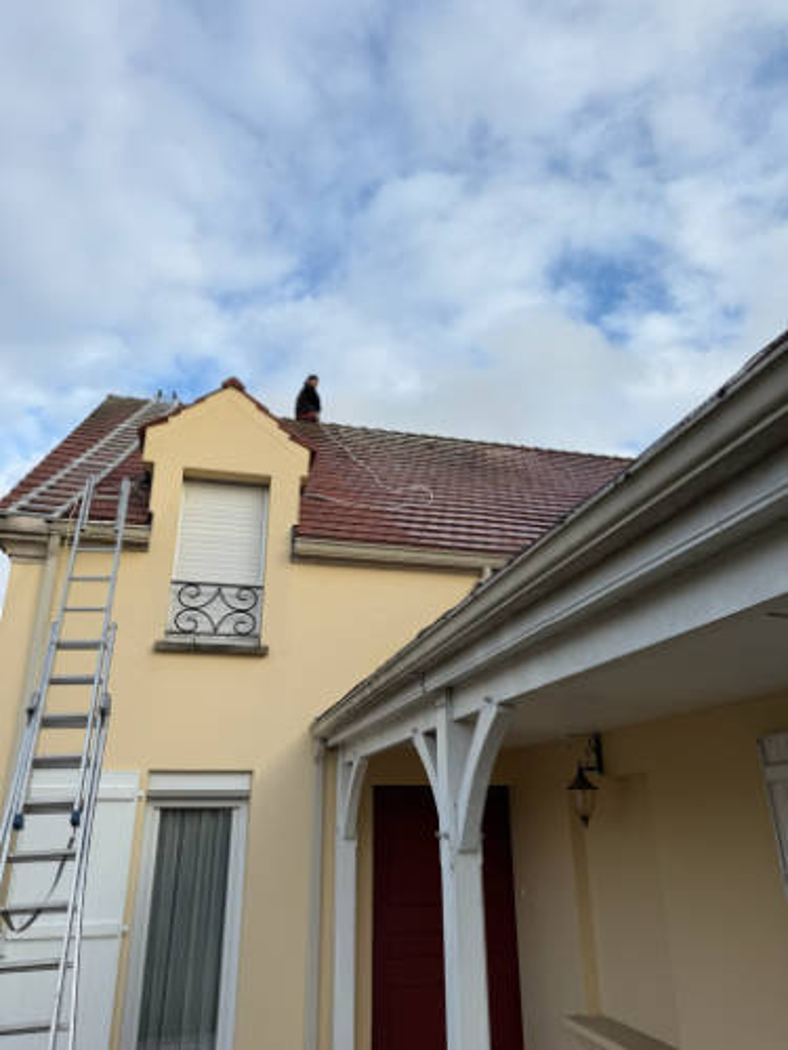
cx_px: 394
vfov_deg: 71.6
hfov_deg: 56.8
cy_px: 525
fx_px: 728
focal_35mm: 24
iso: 80
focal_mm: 6.8
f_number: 1.8
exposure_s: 1/2445
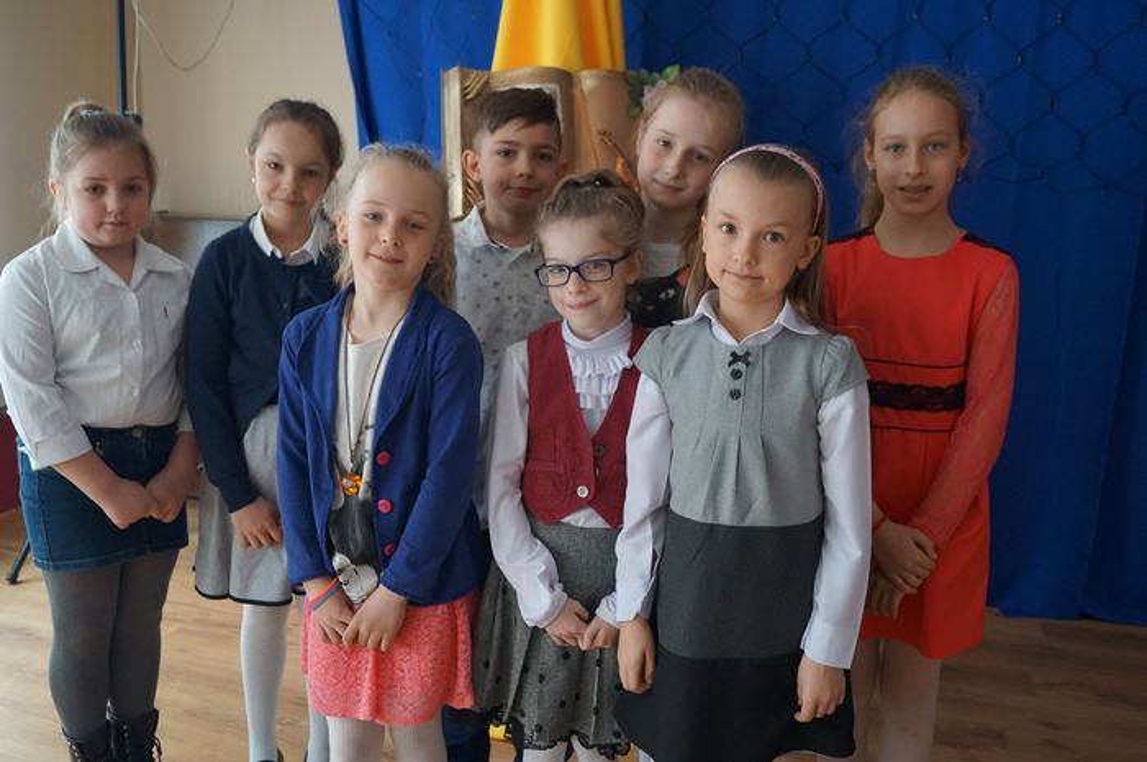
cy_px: 381
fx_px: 1050
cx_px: 574
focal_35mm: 33
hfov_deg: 57.3
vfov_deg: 39.9
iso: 800
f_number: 4
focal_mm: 22
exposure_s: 1/160
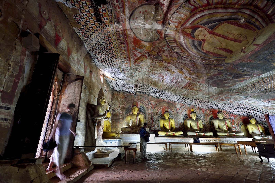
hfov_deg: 96.8
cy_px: 92
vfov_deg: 73.6
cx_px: 138
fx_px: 122
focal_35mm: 16
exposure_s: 1/8
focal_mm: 16
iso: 1600
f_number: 5.6
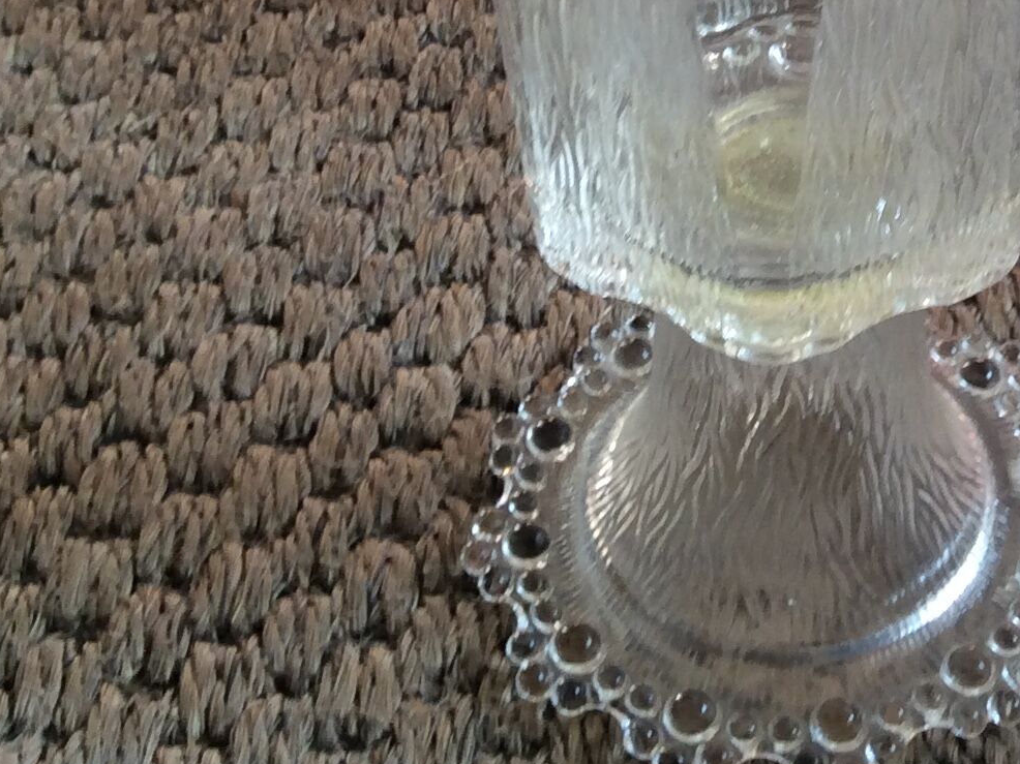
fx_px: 2475
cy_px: -93
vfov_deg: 17.0
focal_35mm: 84
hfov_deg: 22.8
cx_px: 889
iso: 40
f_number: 2.4
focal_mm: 3.3
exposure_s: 1/33
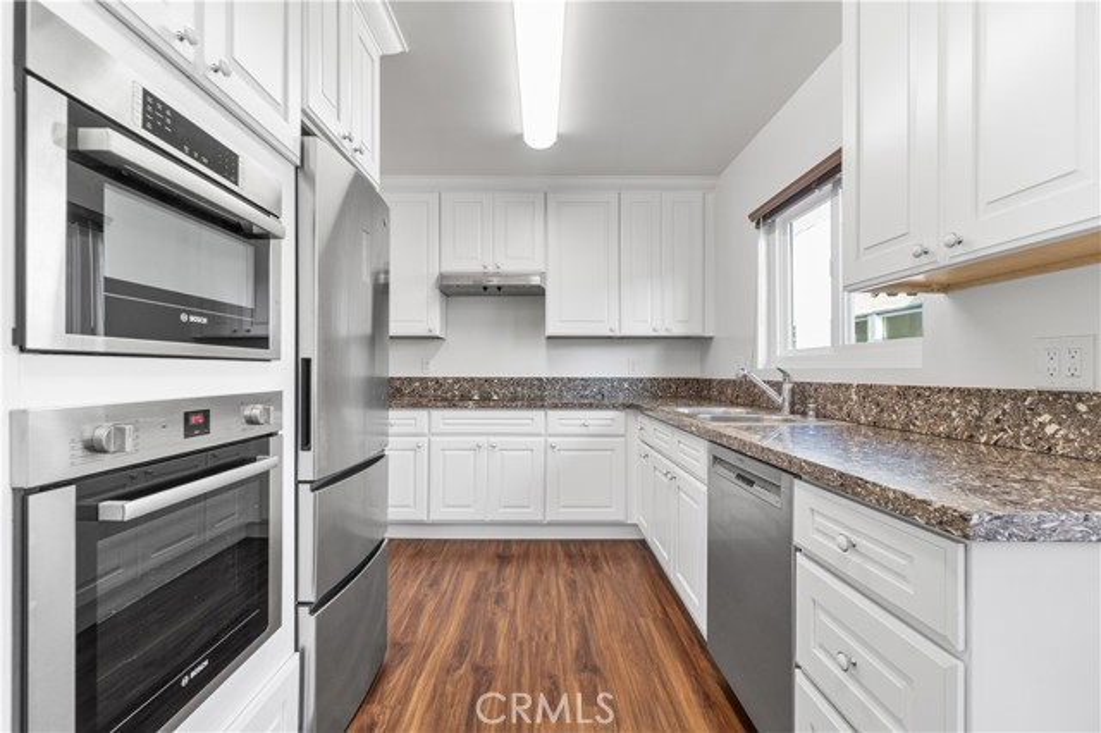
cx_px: 550
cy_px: 366
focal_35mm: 15
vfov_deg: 77.3
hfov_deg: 100.4
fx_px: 458
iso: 100
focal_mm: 10
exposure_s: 1/3
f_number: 8
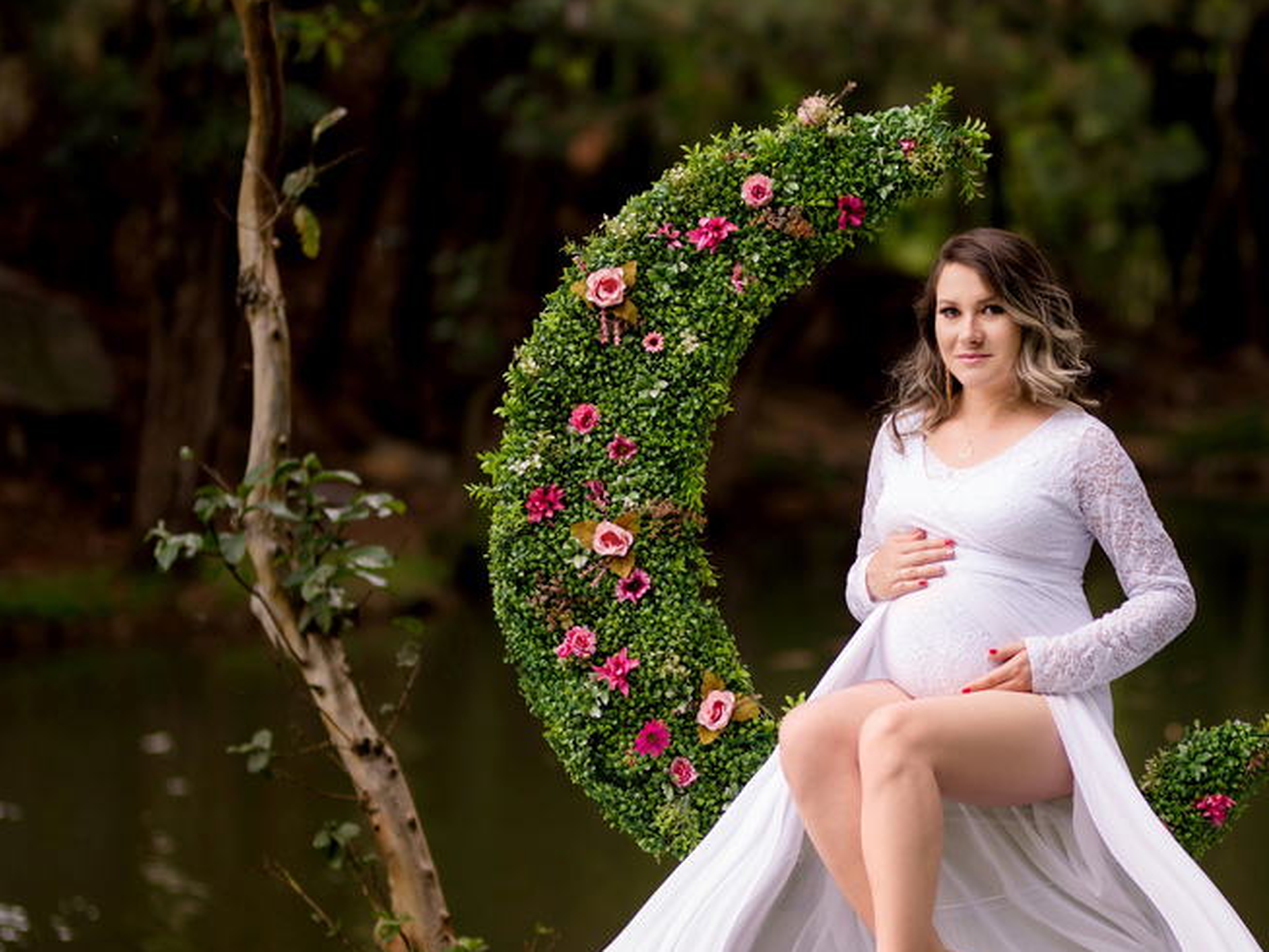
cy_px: 555
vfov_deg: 9.9
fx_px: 5501
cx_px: 974
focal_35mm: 150
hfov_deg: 13.1
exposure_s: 1/250
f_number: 1.6
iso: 100
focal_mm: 85
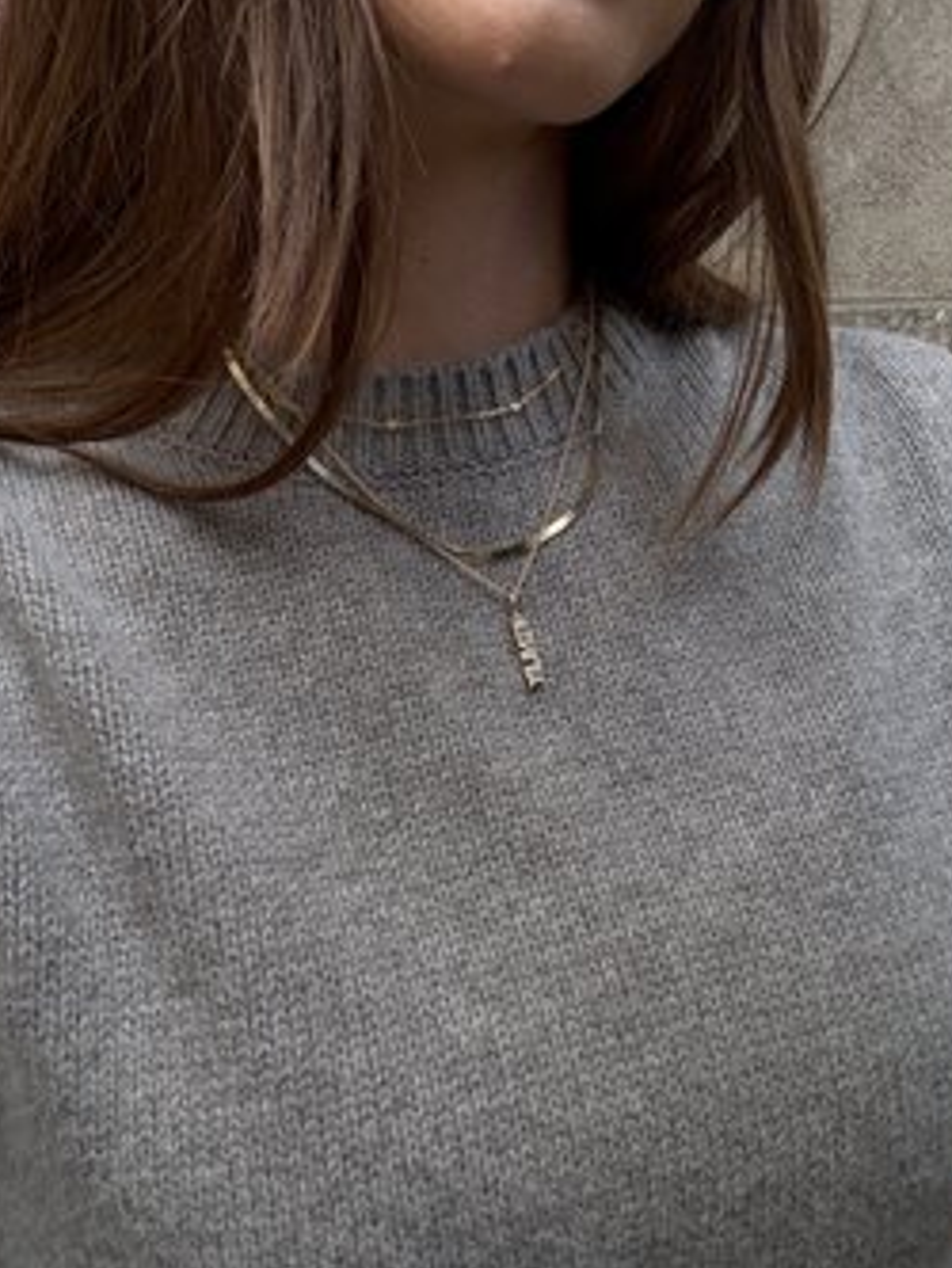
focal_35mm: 36
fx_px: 1319
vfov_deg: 51.3
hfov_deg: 39.6
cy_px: 602
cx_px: 423
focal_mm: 2.69
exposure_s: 1/121
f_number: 1.9
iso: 64
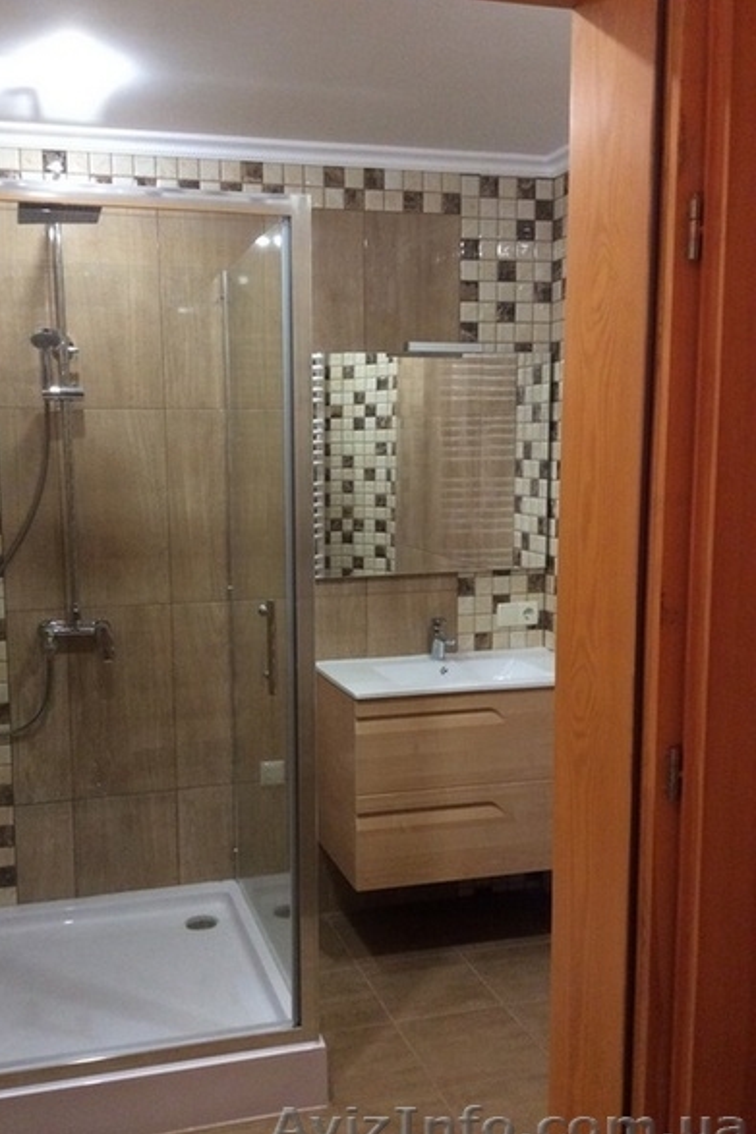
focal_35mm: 34
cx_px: 324
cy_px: 578
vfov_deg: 55.8
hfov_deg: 38.8
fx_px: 1072
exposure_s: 1/25
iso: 160
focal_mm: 3.3
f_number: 2.4
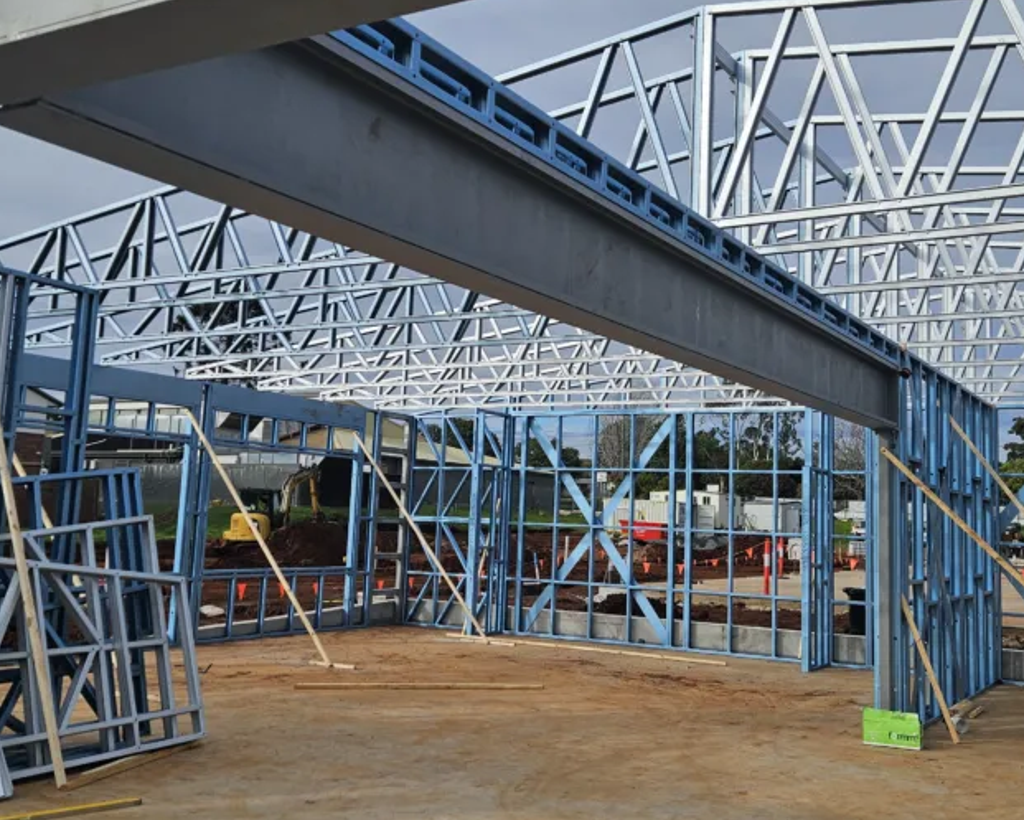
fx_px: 1122
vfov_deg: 40.1
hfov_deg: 48.9
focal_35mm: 37
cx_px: 580
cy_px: 375
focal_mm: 5.4
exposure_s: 1/1854
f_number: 1.8
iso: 25
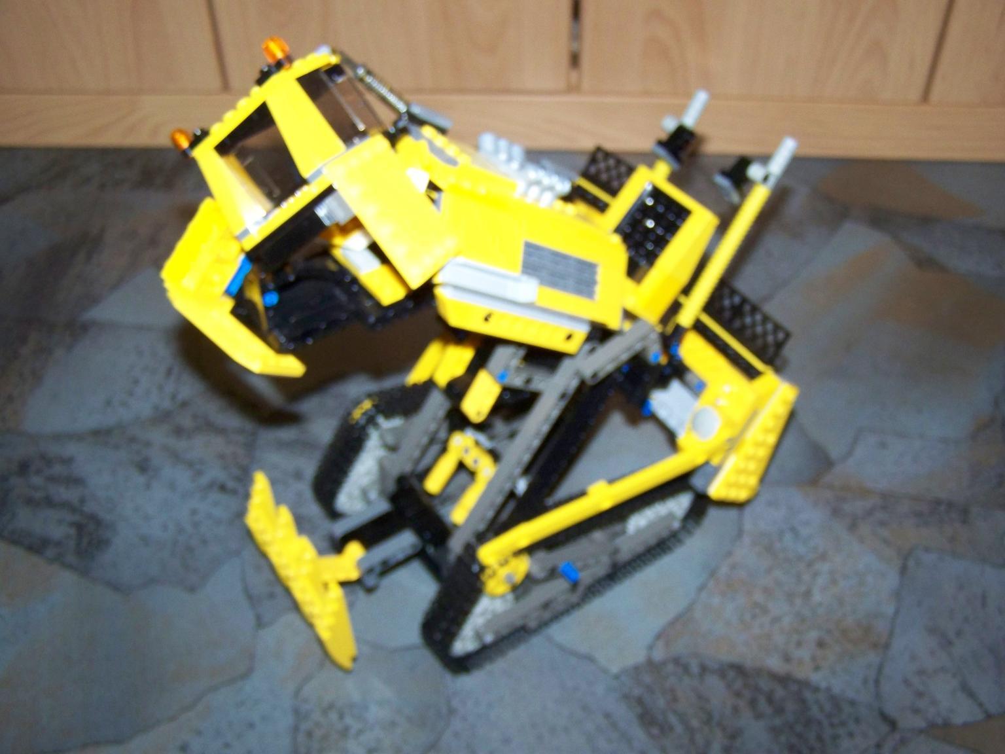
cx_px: 502
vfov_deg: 37.7
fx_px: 1103
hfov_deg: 49.0
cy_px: 377
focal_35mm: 38
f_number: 2.8
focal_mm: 6.3
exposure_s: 1/30
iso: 200
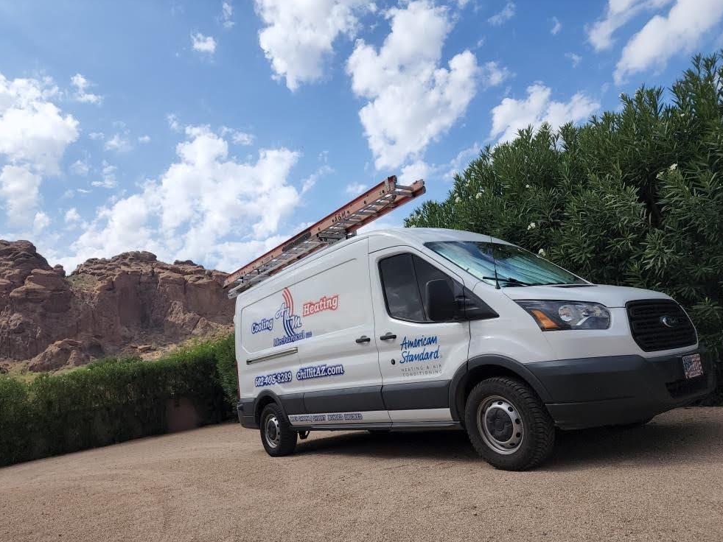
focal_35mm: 24
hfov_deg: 71.6
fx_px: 501
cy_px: 281
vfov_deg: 56.8
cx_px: 352
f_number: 1.8
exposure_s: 1/1279
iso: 12
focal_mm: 6.4
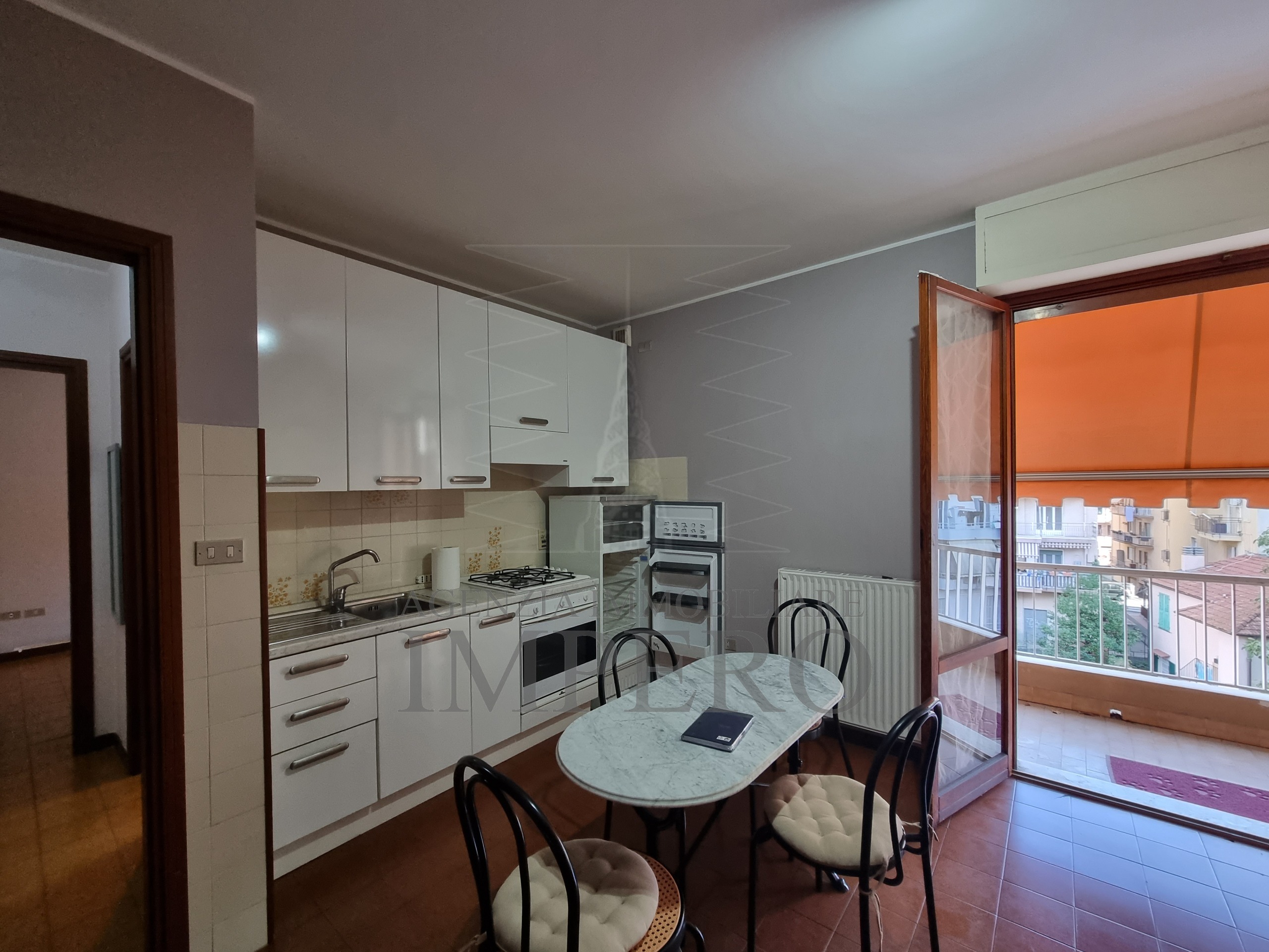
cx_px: 634
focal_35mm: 13
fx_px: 477
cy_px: 476
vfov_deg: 89.9
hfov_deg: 106.2
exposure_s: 1/50
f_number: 2.2
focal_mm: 2.2
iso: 320
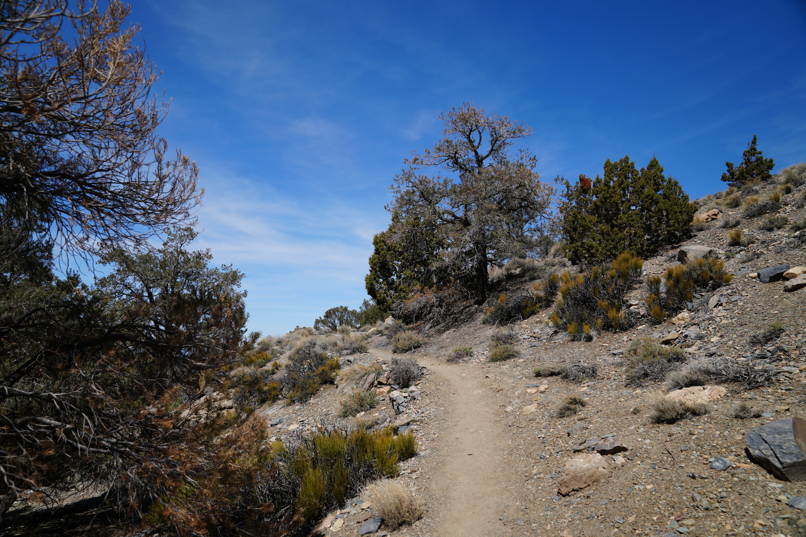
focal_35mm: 25
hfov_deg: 71.5
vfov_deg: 51.3
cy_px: 268
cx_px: 403
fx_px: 560
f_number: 5
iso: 100
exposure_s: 1/500
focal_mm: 25
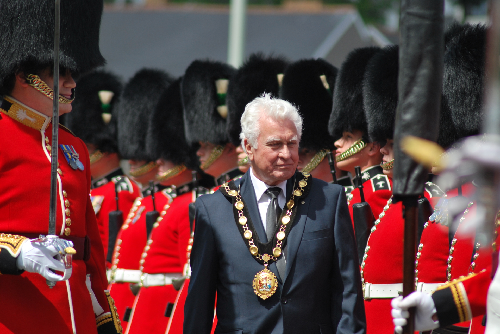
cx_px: 250
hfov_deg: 6.5
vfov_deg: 4.4
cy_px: 167
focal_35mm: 315
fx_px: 4380
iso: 160
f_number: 5
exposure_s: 1/1000
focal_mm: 210
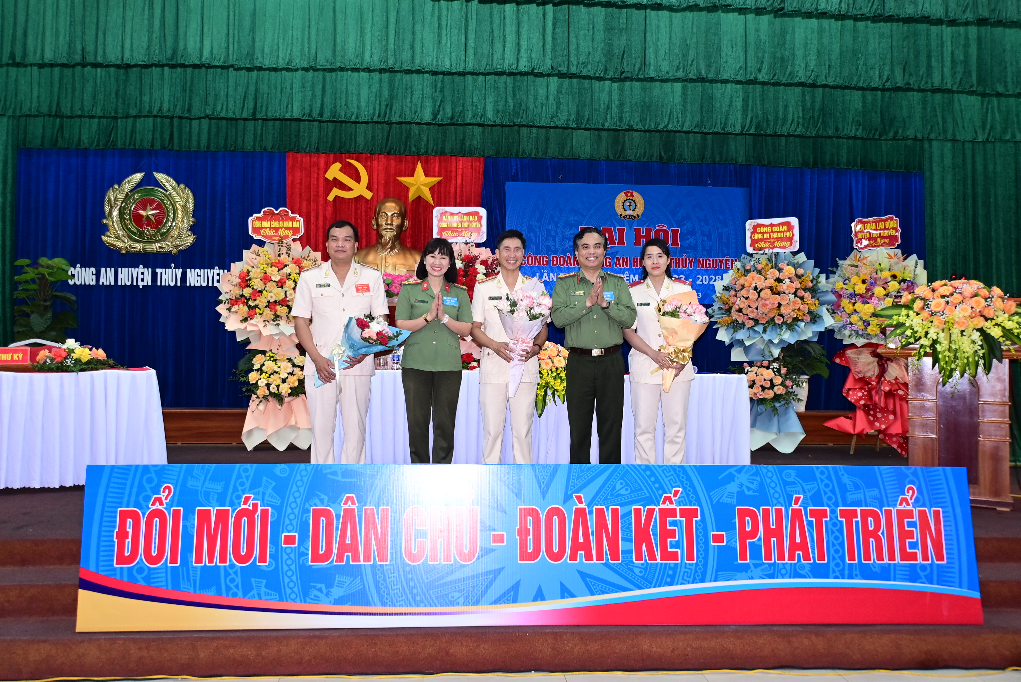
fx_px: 851
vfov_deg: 43.7
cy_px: 341
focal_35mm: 30
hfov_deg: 61.9
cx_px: 510
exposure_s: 1/200
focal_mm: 20
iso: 1000
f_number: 3.5
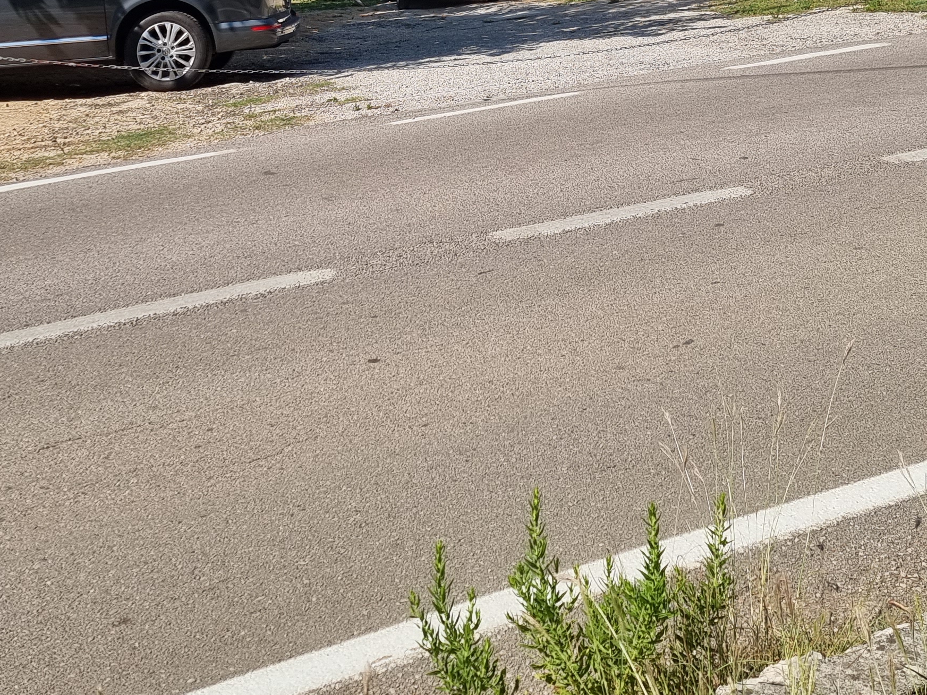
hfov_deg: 34.9
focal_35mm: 55
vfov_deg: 24.6
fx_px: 1473
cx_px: 438
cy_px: -81
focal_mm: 6.7
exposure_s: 1/1268
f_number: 1.8
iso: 50
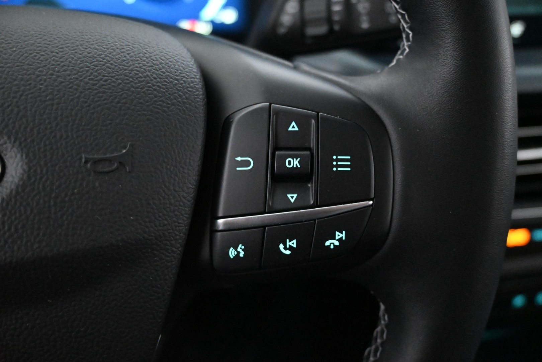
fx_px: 508
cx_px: 271
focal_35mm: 34
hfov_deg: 56.1
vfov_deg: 39.1
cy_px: 181
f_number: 4
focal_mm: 22.5
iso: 11400
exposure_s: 1/40
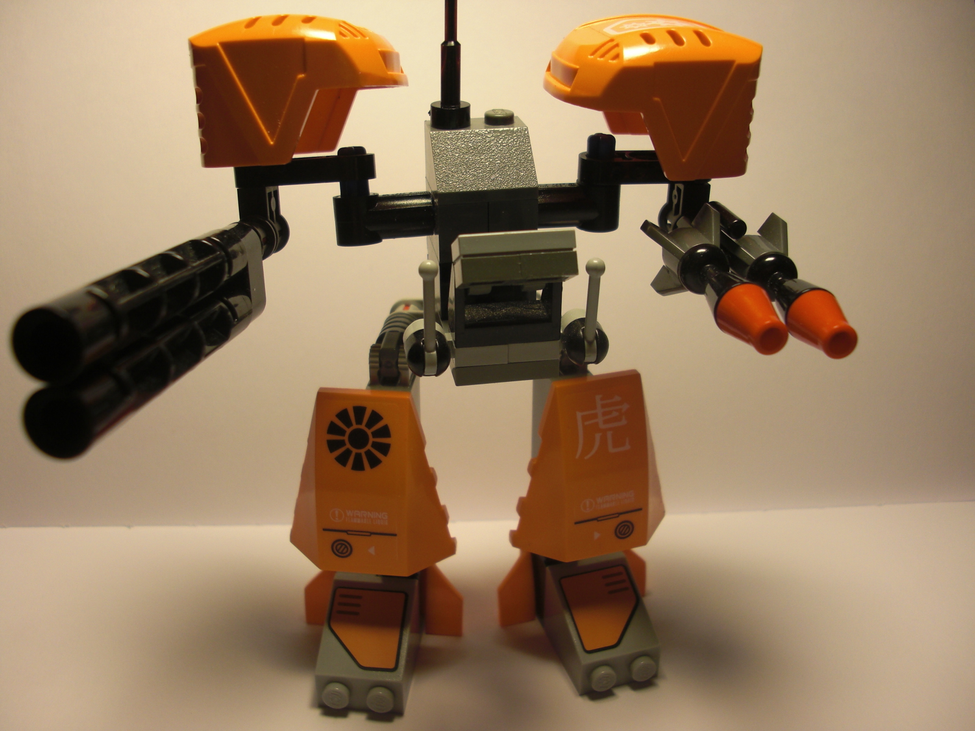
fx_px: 1014
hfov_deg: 51.4
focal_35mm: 36
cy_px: 366
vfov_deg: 39.7
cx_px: 488
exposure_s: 1/80
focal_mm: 6.3
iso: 50
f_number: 2.8
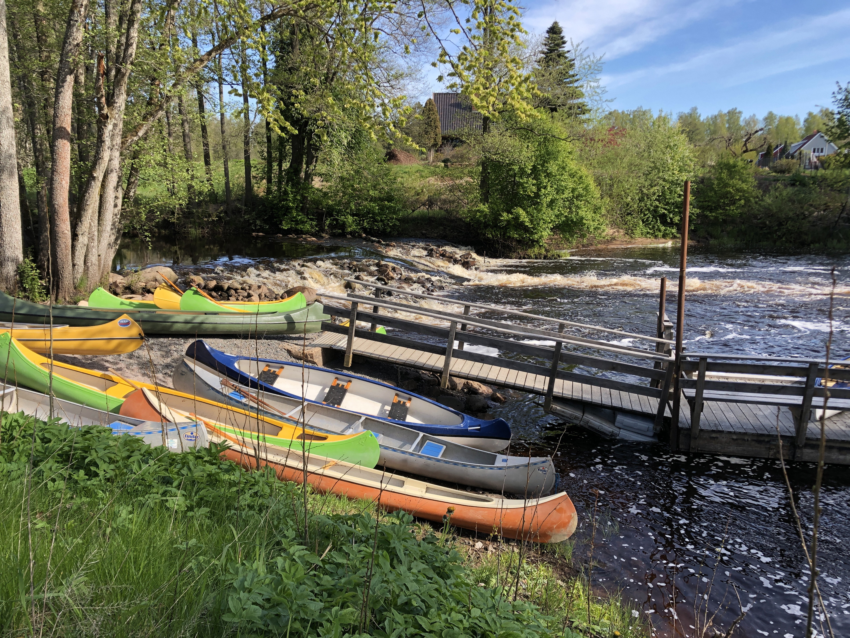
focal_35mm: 28
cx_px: 425
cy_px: 319
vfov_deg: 49.7
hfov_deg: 63.4
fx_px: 688
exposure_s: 1/552
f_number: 1.8
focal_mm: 3.99
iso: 20
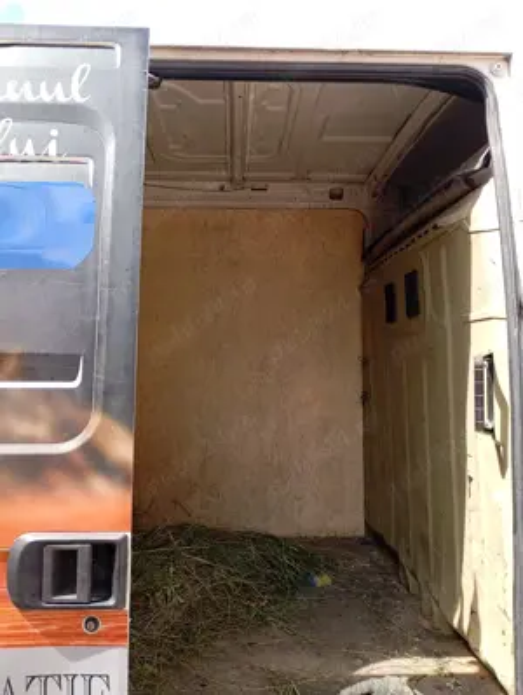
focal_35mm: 28
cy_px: 348
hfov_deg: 49.9
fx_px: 562
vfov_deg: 63.4
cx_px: 262
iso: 100
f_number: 1.8
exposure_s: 1/152
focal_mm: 4.27
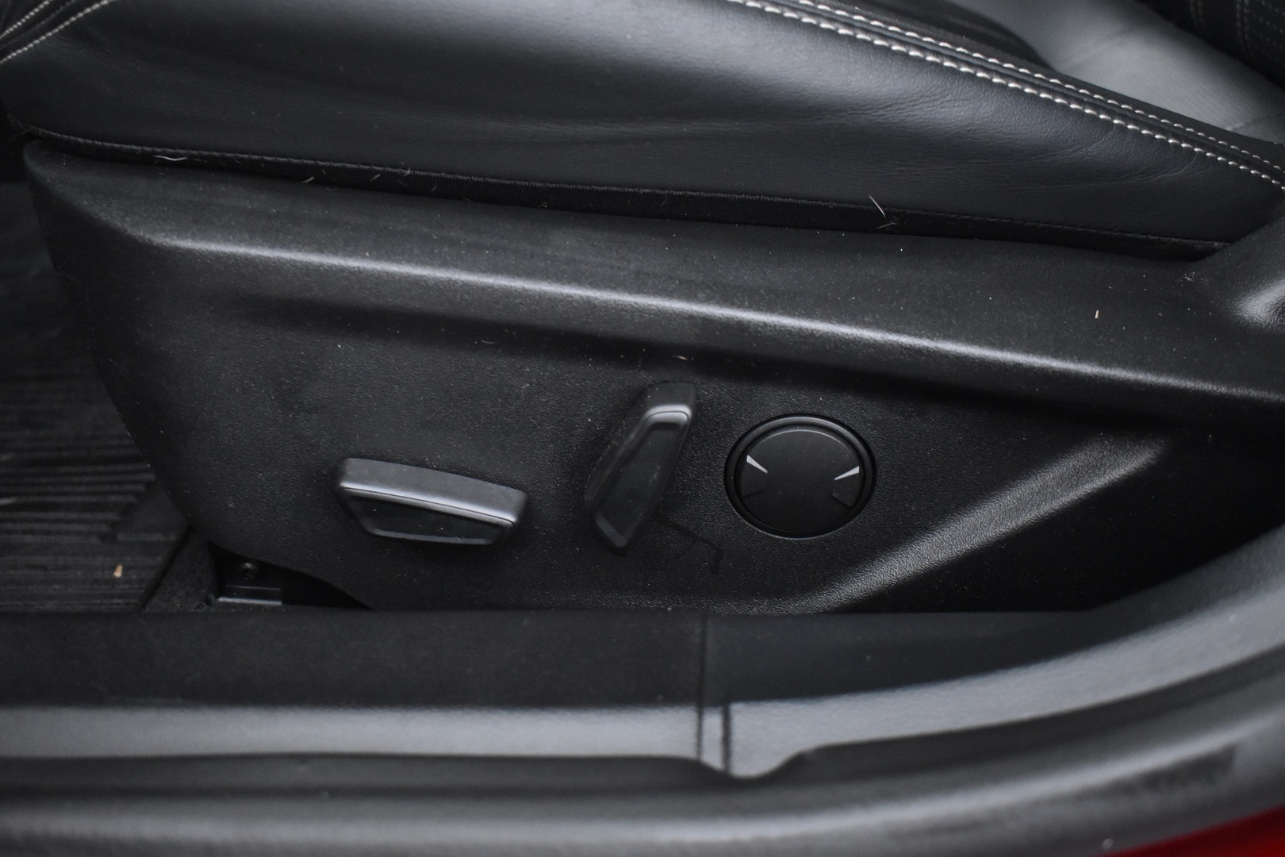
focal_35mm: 36
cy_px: 428
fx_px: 1285
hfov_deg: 53.1
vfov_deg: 36.9
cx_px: 642
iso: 3200
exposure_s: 1/13
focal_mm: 24
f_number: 3.8
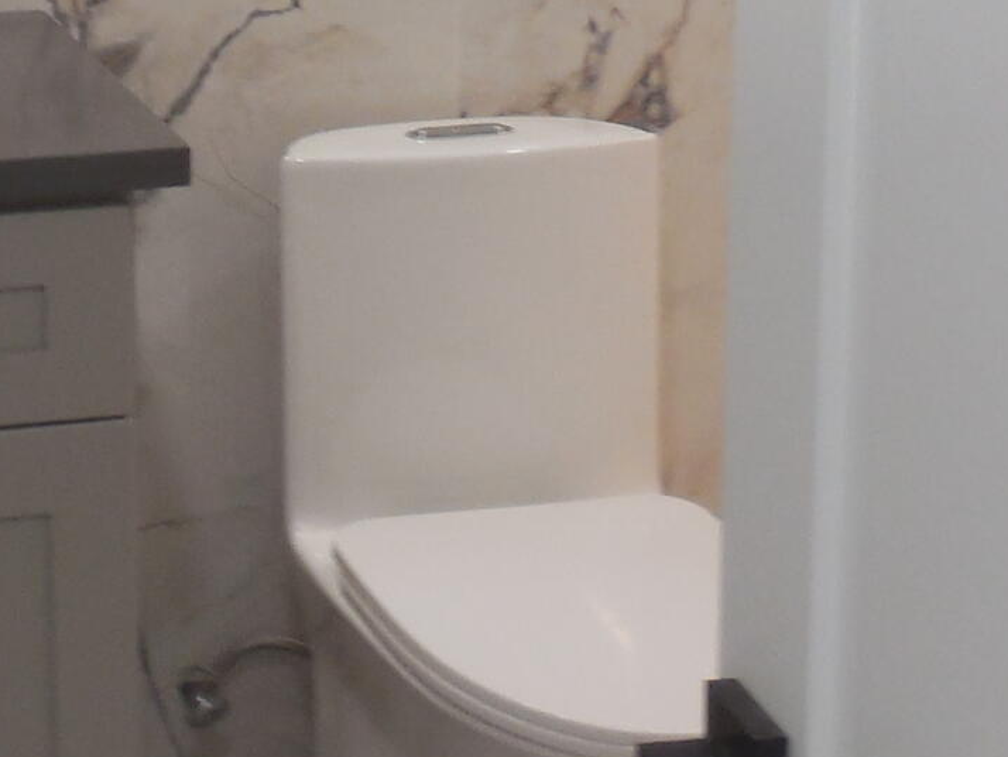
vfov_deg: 13.8
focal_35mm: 105
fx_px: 3059
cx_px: -41
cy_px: -73
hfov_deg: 18.2
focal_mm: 4.5
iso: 180
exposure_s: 1/30
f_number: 3.1
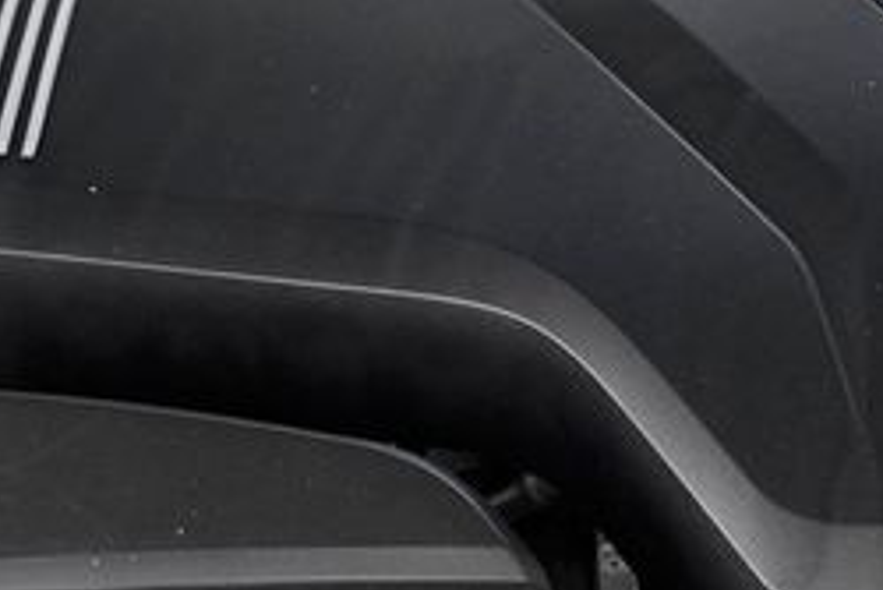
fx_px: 3019
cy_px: 214
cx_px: 848
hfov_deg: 16.4
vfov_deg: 11.2
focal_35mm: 123
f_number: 4.2
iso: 2500
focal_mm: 32
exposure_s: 1/80
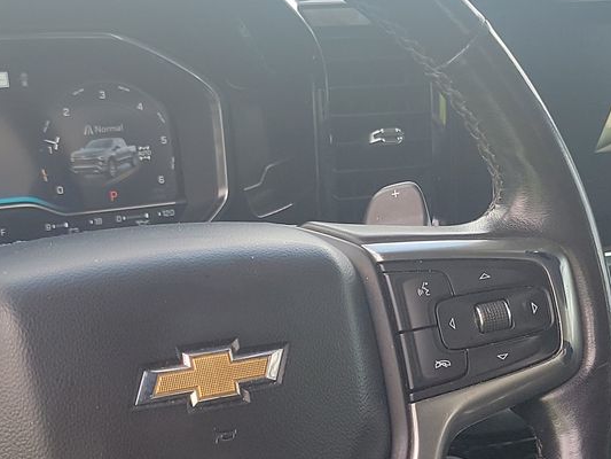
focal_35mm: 72
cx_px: 340
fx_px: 1271
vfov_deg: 20.3
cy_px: 340
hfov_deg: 27.0
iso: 71
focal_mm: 6.7
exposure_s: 1/119
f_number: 1.8
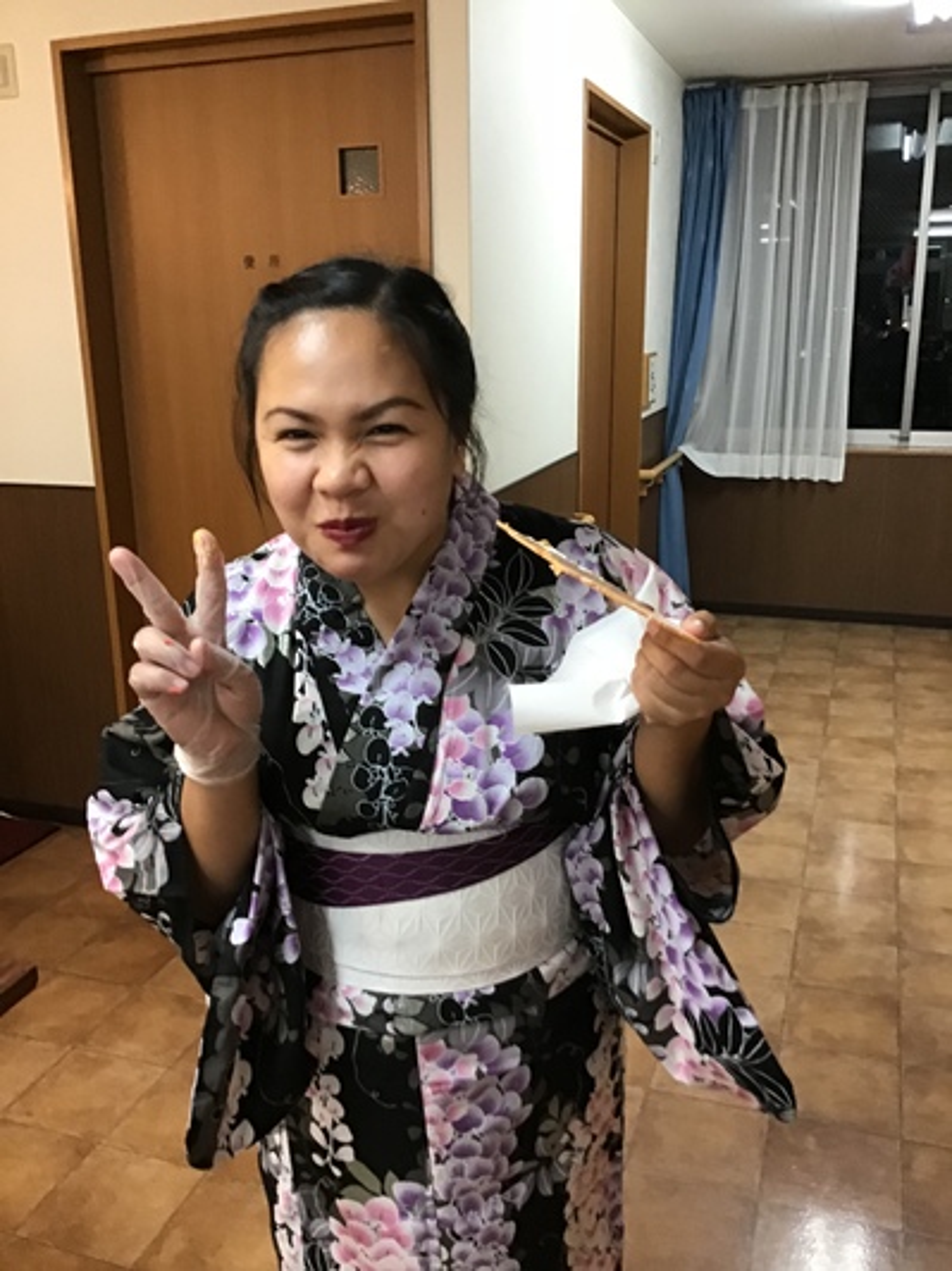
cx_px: 476
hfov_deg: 45.4
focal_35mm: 31
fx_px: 1138
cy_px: 636
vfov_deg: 58.4
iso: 125
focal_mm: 3.3
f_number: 2.4
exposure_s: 1/30
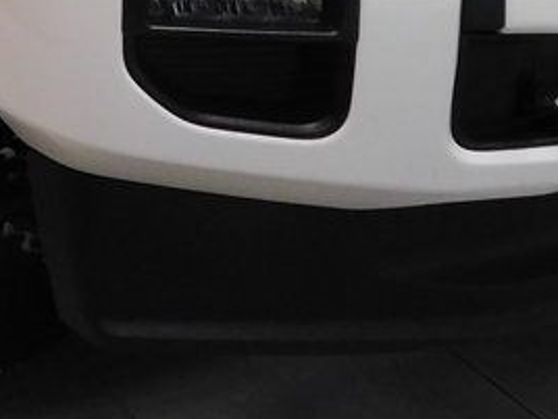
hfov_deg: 22.2
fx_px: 1419
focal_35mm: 88
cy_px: -258
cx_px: 196
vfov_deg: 15.2
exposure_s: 1/20
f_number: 3
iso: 400
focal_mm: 4
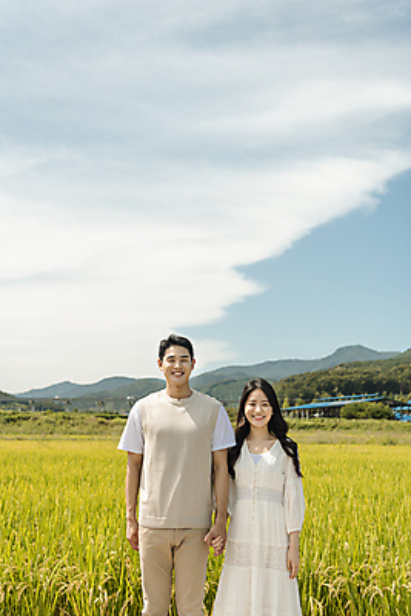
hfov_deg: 33.4
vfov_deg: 48.4
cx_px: 206
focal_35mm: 40
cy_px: 308
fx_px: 684
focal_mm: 40
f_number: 3.2
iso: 200
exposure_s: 1/2000
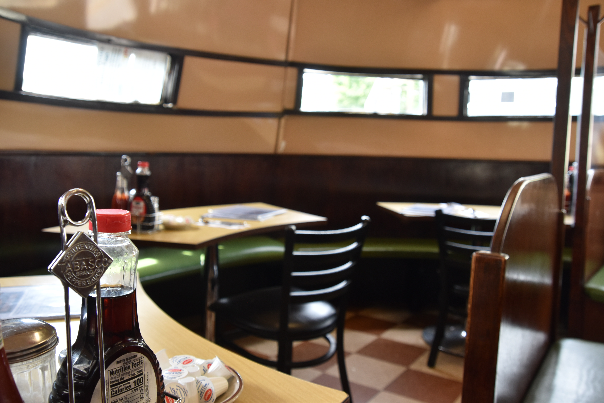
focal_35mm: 32
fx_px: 528
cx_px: 302
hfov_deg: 59.5
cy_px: 202
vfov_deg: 41.7
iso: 400
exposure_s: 1/60
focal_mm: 21
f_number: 4
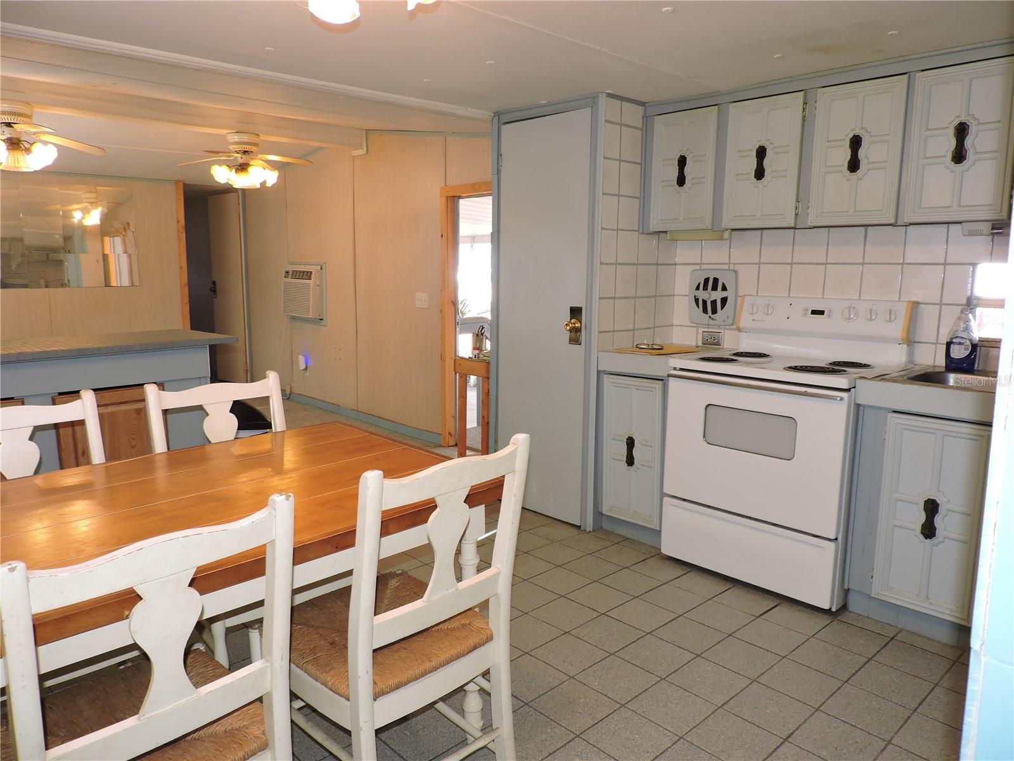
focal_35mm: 24
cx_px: 507
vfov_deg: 56.8
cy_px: 380
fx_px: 703
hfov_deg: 71.6
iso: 200
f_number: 3
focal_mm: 4.3
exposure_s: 1/30
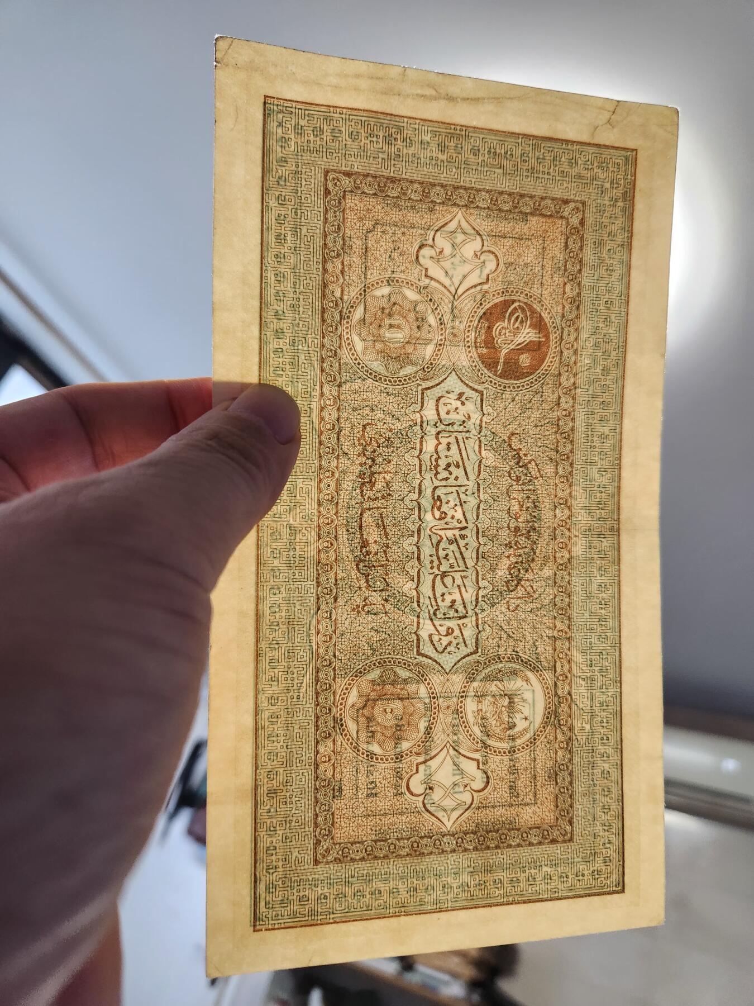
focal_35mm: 23
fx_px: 668
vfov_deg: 73.9
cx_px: 377
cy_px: 503
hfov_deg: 58.9
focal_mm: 5.4
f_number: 1.8
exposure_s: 1/100
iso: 400
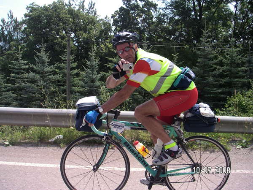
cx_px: 126
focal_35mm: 38
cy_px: 95
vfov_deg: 37.7
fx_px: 278
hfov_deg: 49.0
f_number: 2.8
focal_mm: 6
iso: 50
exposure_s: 1/750
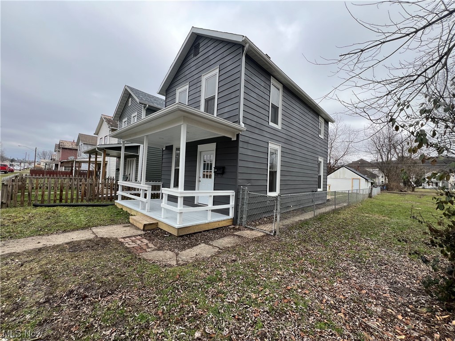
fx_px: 171
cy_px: 170
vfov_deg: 89.9
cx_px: 228
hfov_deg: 106.2
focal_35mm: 13
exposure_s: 1/483
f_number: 1.8
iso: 32
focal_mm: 1.57
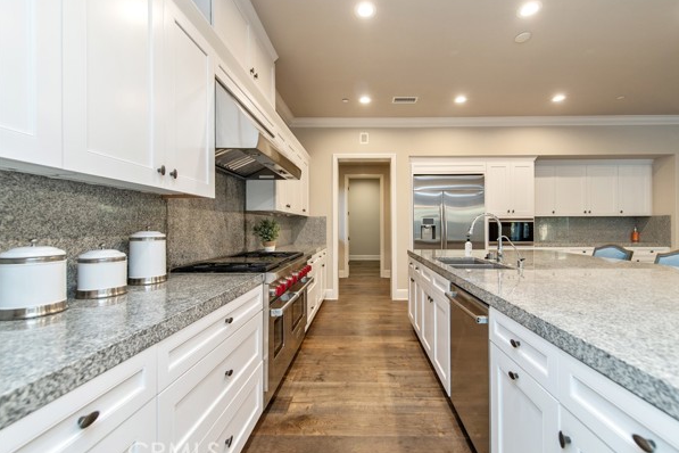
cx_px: 361
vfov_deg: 77.3
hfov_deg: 100.3
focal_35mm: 15
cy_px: 226
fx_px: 283
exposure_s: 1/60
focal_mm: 14
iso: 720
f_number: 4
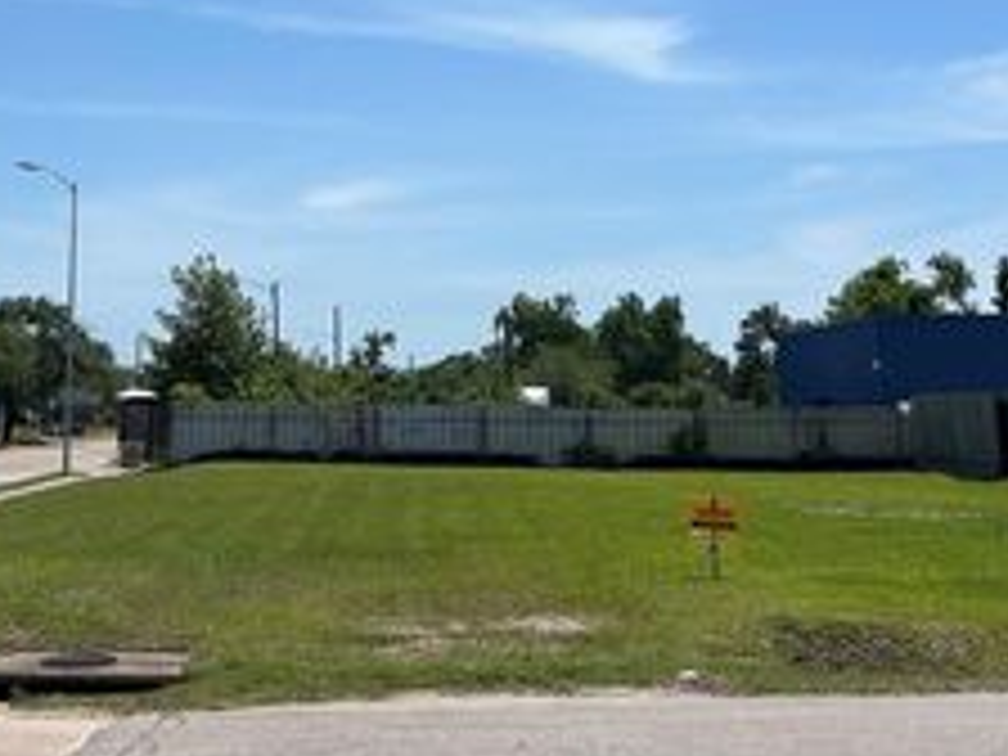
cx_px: 342
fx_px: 1689
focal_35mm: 58
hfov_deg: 33.0
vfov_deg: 24.5
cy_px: 65
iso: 50
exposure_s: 1/7463
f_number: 1.5
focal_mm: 5.7
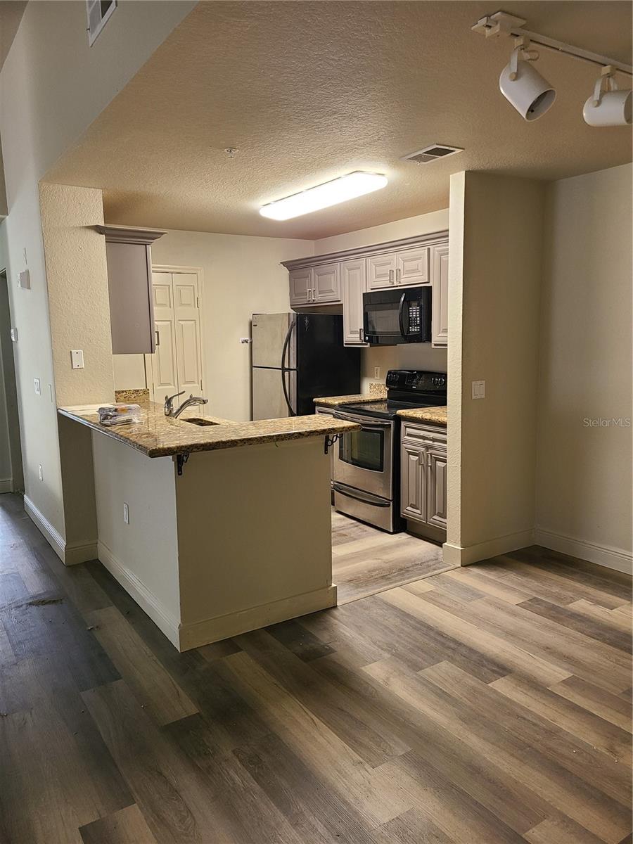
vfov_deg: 67.3
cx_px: 316
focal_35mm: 26
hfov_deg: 53.1
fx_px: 634
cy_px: 422
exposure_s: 1/40
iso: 200
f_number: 1.8
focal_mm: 5.4
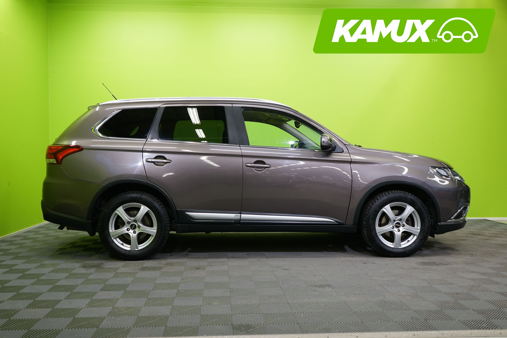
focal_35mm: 32
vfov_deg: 41.1
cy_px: 166
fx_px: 451
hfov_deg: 58.7
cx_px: 247
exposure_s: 1/30
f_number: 5.6
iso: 640
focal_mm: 31
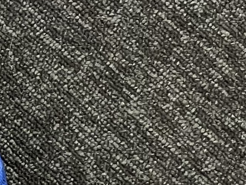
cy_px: 120
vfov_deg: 3.7
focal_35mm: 400
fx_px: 2843
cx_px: -450
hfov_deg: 4.8
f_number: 2.2
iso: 250
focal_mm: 7.5
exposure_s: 1/50
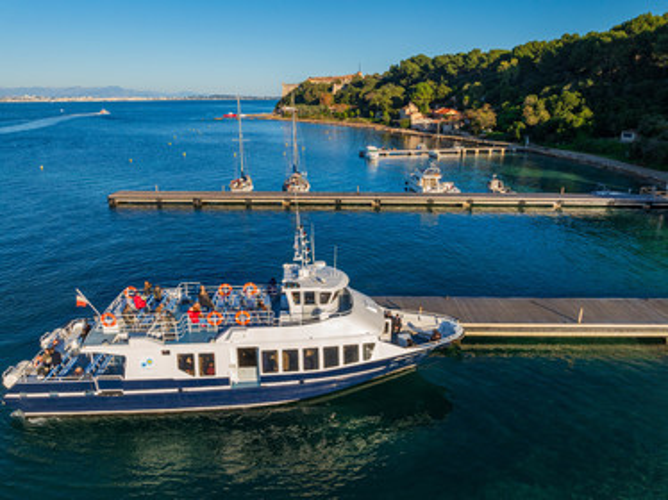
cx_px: 334
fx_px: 463
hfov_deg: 71.6
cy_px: 250
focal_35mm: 24
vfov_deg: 56.8
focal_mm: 12.3
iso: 100
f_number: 10
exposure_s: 1/160
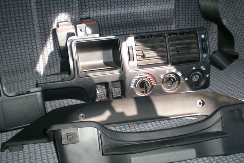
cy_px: 77
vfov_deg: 33.4
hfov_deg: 48.4
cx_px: 122
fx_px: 271
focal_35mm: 40
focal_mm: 6.3
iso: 50
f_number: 3.1
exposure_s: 1/143
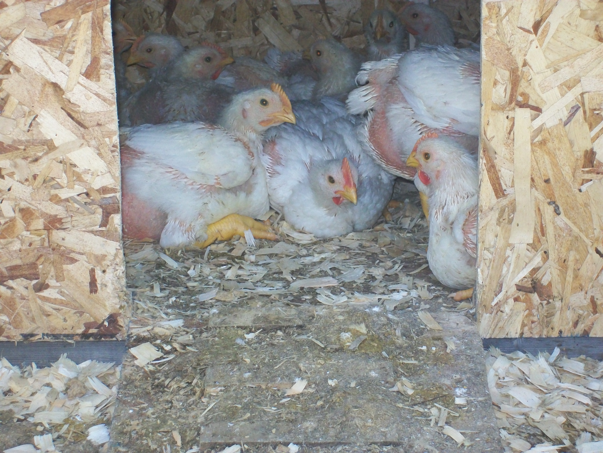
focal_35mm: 108
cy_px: 226
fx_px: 1881
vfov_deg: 13.7
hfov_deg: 18.2
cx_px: 302
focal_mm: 18
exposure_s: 1/125
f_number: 4.8
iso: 160
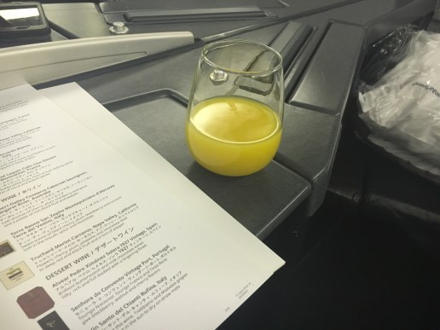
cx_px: 220
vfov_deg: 48.2
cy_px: 165
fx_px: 369
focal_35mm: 29
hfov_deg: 61.7
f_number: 2.2
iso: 200
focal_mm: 4.15
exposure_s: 1/24
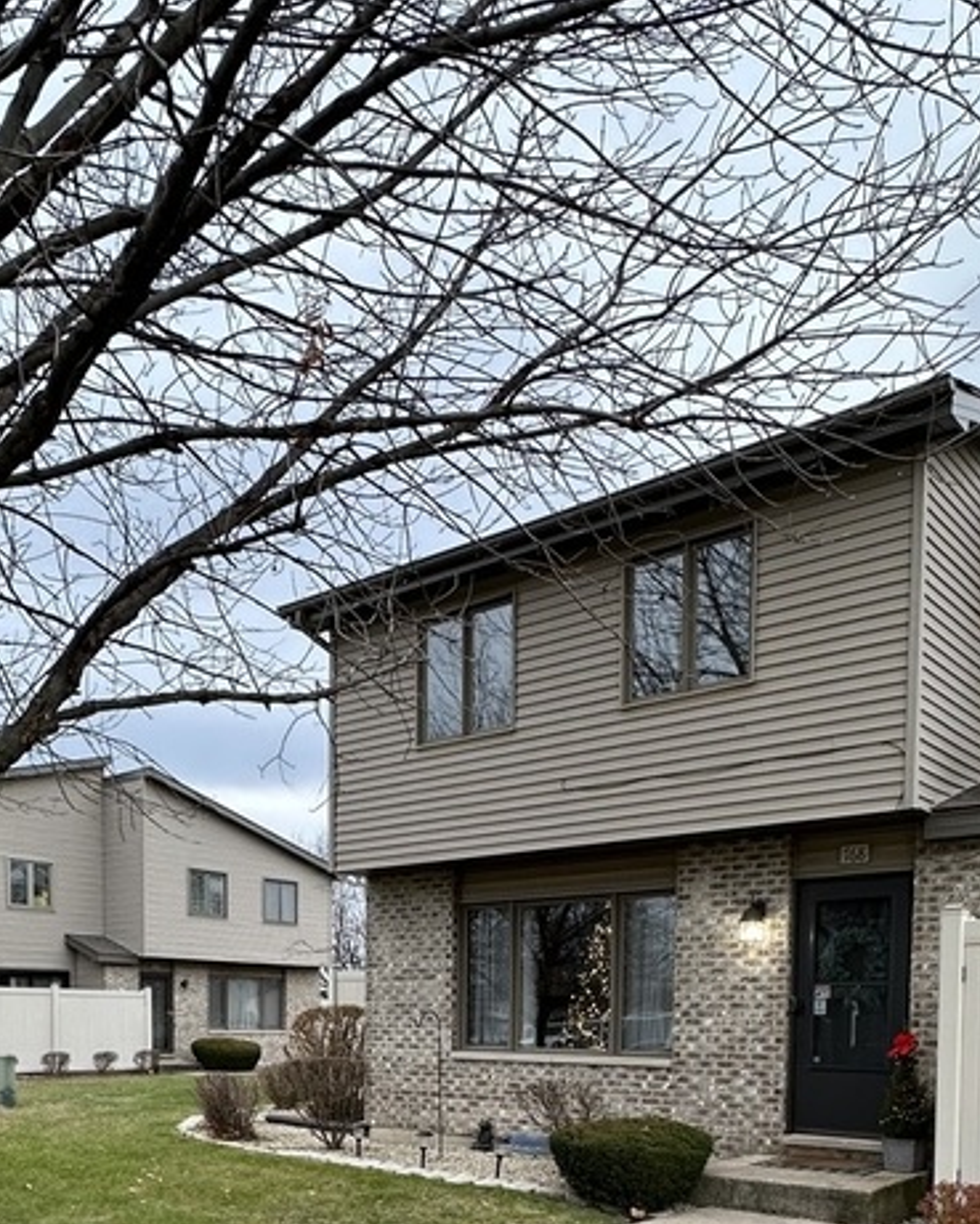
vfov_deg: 49.9
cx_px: 507
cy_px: 1089
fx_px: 1160
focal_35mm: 32
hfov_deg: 45.8
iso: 125
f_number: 2.2
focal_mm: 2.22
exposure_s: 1/99
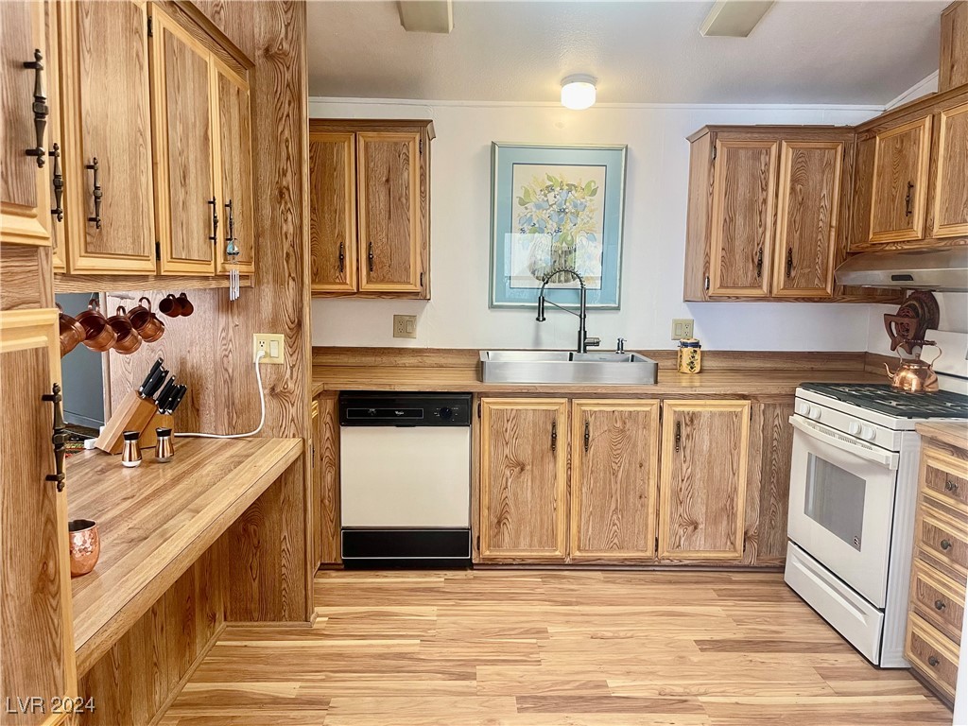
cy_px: 363
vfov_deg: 54.9
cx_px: 484
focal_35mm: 25
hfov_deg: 69.4
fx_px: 699
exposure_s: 1/60
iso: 100
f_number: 1.6
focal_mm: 5.1
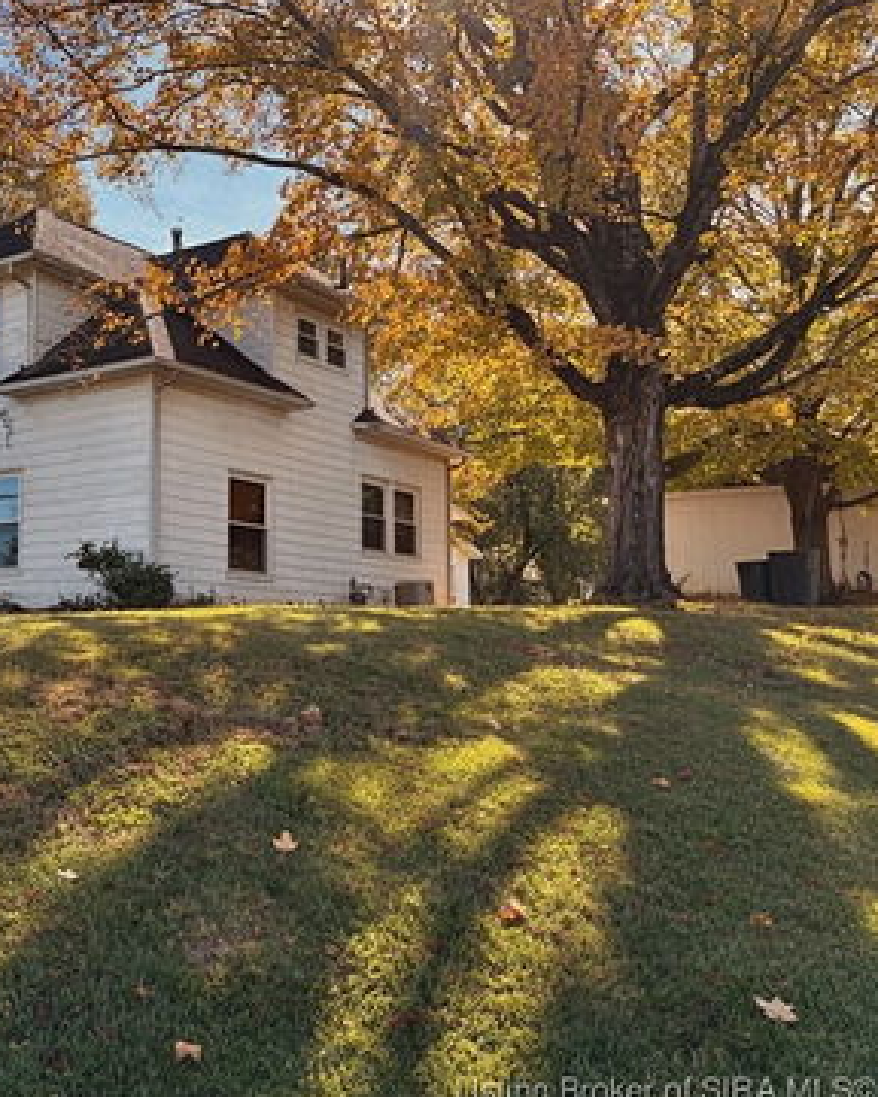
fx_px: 1169
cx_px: 106
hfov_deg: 38.6
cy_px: 541
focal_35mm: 36
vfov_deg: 50.3
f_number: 1.6
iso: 50
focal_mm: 5.96
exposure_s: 1/935
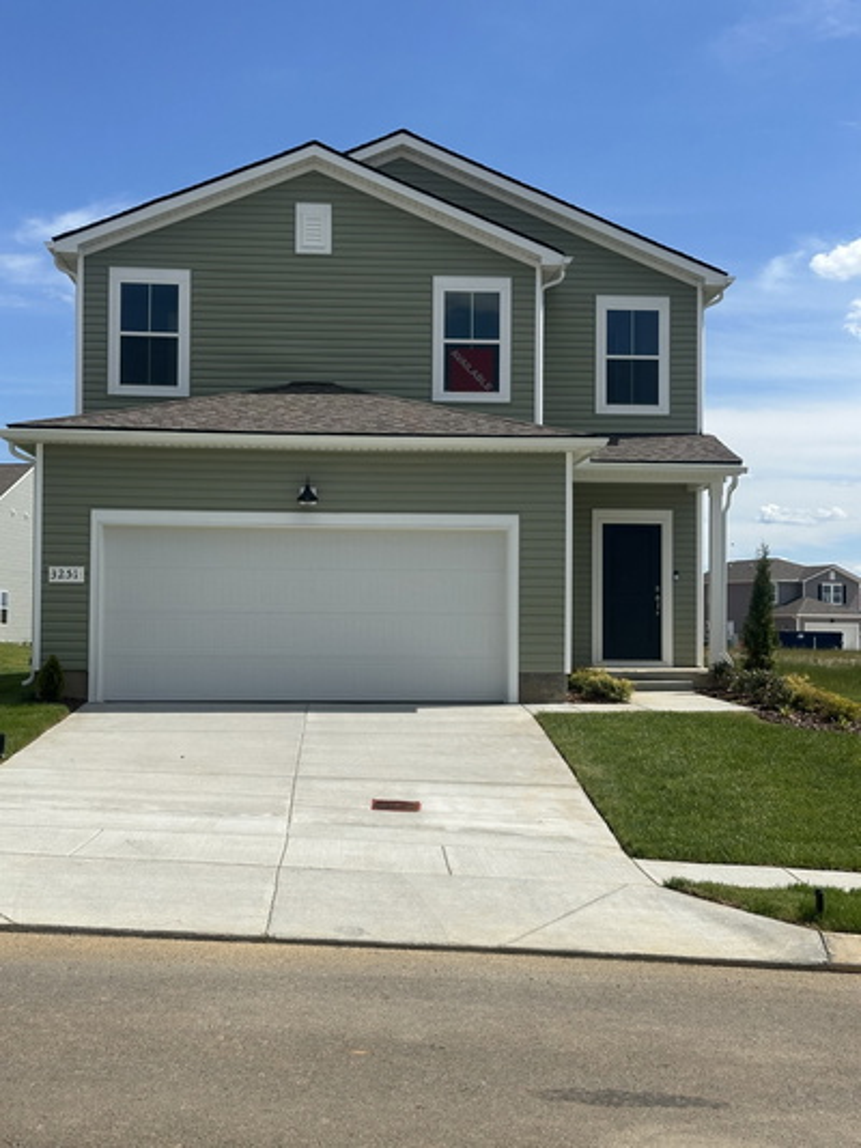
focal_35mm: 48
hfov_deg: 30.3
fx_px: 1591
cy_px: 574
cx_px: 430
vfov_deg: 39.6
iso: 64
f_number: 1.78
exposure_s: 1/7092
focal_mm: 6.86
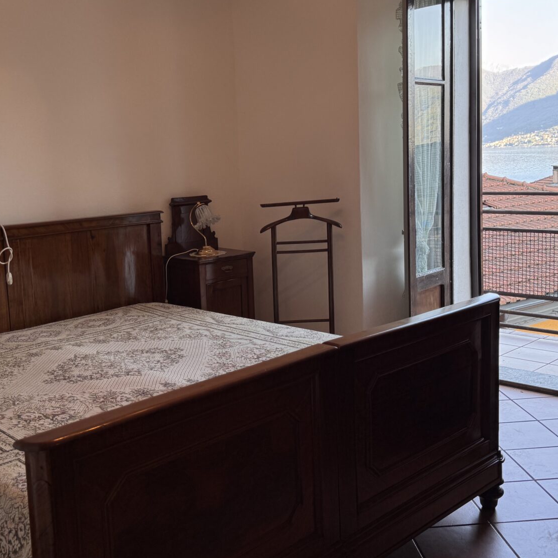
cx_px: 249
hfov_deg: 42.8
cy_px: 251
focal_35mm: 39
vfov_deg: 42.8
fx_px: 711
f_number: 1.78
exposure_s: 1/121
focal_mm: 6.76
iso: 50
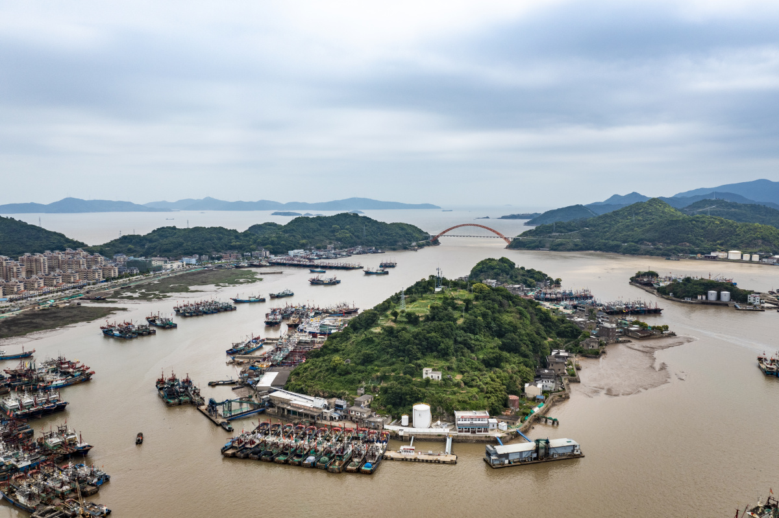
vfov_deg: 46.4
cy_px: 259
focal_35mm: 28
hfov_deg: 65.5
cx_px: 390
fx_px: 606
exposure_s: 1/1250
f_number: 7.1
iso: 100
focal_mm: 10.26
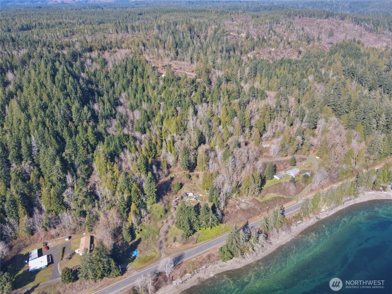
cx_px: 196
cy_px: 147
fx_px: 272
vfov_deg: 56.8
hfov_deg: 71.6
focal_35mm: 24
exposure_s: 1/250
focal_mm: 4.5
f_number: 2.8
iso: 100
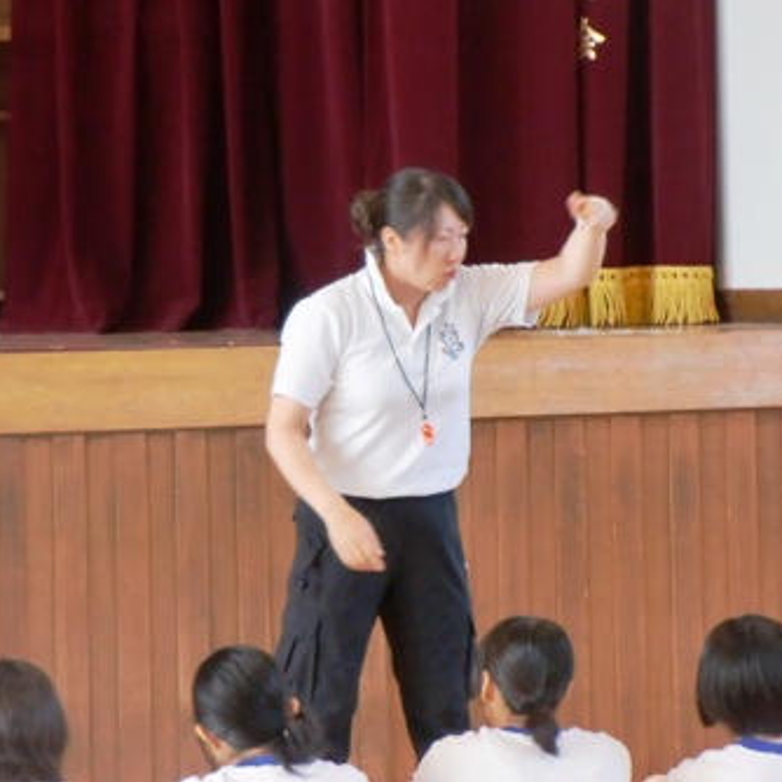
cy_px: 391
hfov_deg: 7.4
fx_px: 6032
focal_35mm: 236
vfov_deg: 7.4
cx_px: 368
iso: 400
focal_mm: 35.7
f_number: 5.2
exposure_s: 1/25
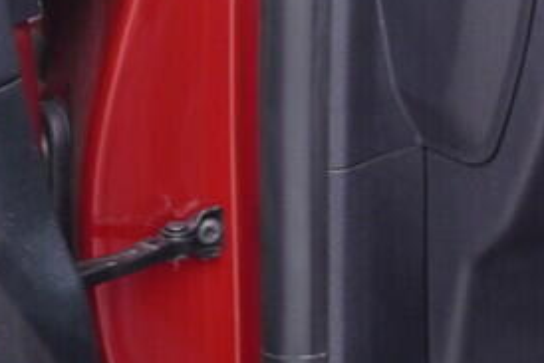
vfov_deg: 7.3
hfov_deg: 10.4
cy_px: 99
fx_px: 2857
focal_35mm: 189
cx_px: 864
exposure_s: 1/40
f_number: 2.8
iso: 250
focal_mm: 24
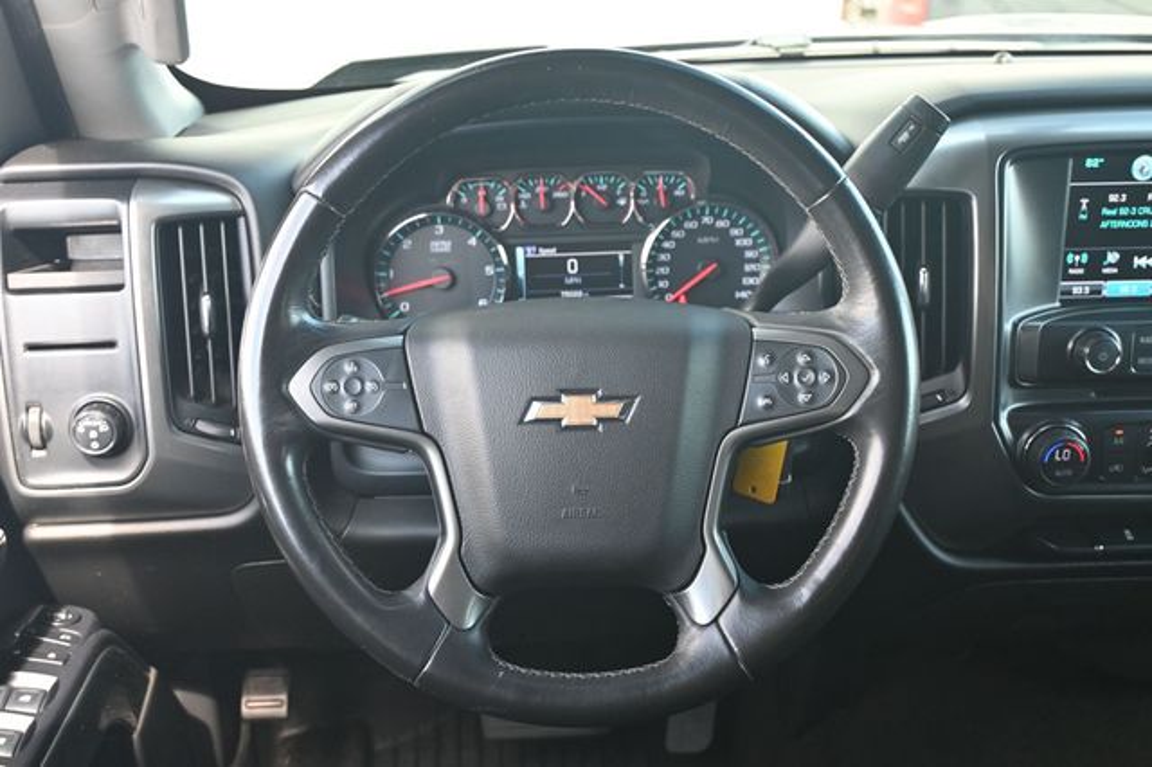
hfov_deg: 49.6
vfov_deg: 34.2
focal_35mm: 39
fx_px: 1247
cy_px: 384
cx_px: 576
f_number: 4.5
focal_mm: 26
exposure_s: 1/125
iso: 720
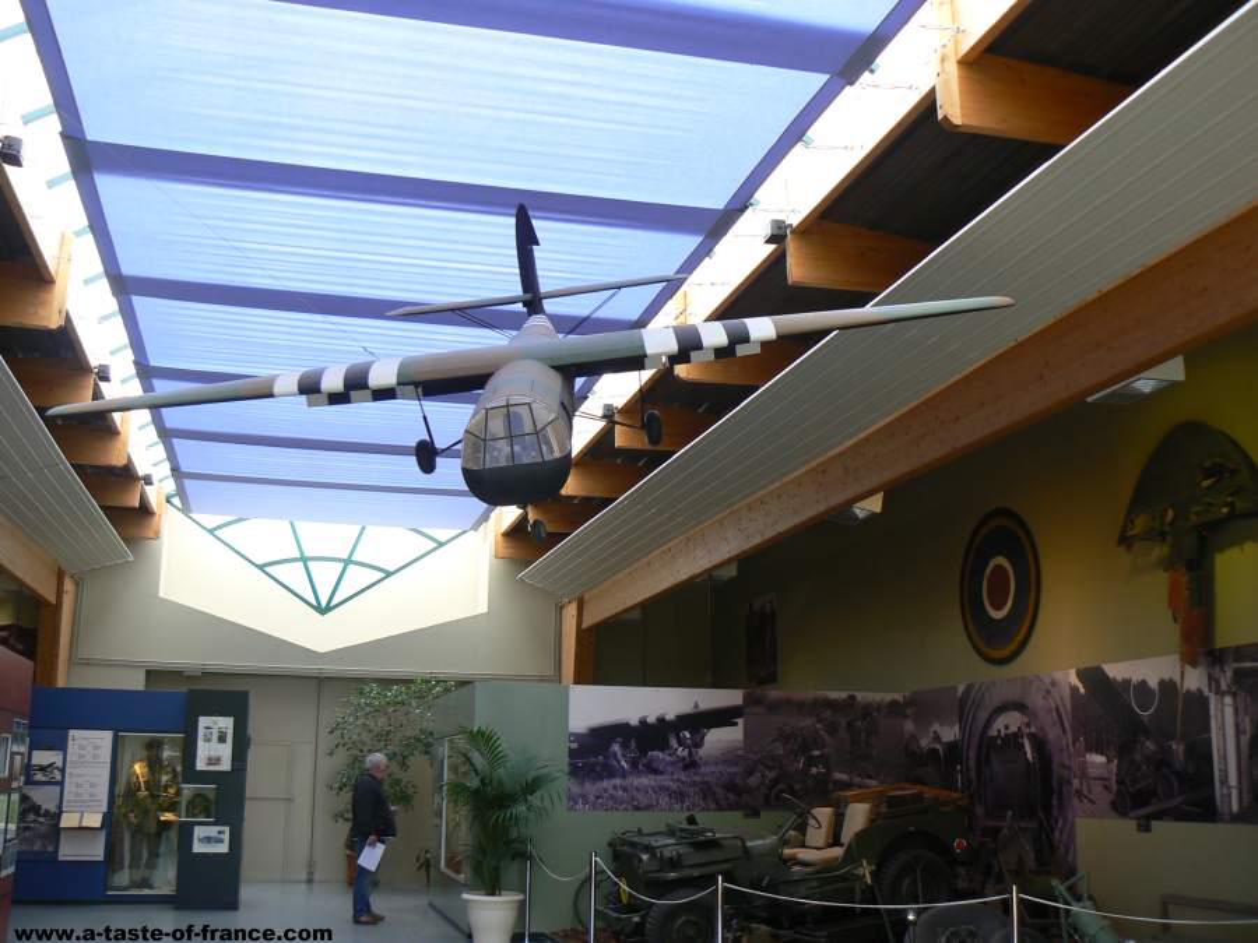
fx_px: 1308
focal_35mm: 36
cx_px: 629
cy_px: 472
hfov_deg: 51.4
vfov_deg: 39.7
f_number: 4
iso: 80
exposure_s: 1/60
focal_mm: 6
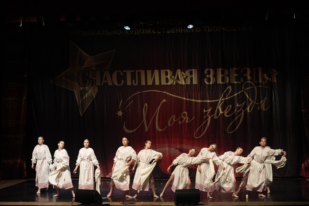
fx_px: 601
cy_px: 103
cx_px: 154
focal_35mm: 70
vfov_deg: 19.5
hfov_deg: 28.8
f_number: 2.8
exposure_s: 1/400
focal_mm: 70
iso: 2000
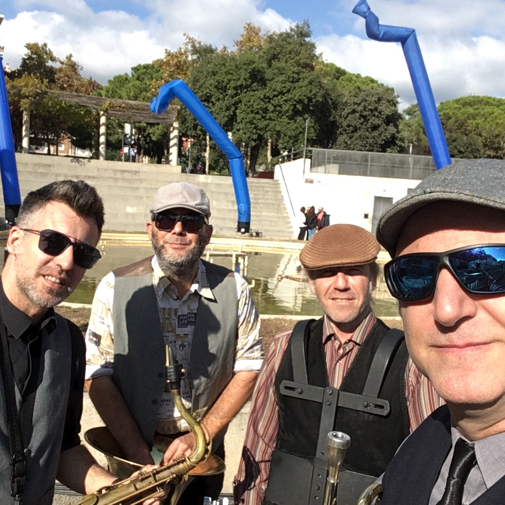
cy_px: 269
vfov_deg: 44.9
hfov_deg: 44.9
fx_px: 611
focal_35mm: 37
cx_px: 251
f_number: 2.4
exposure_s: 1/1401
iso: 50
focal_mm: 2.15
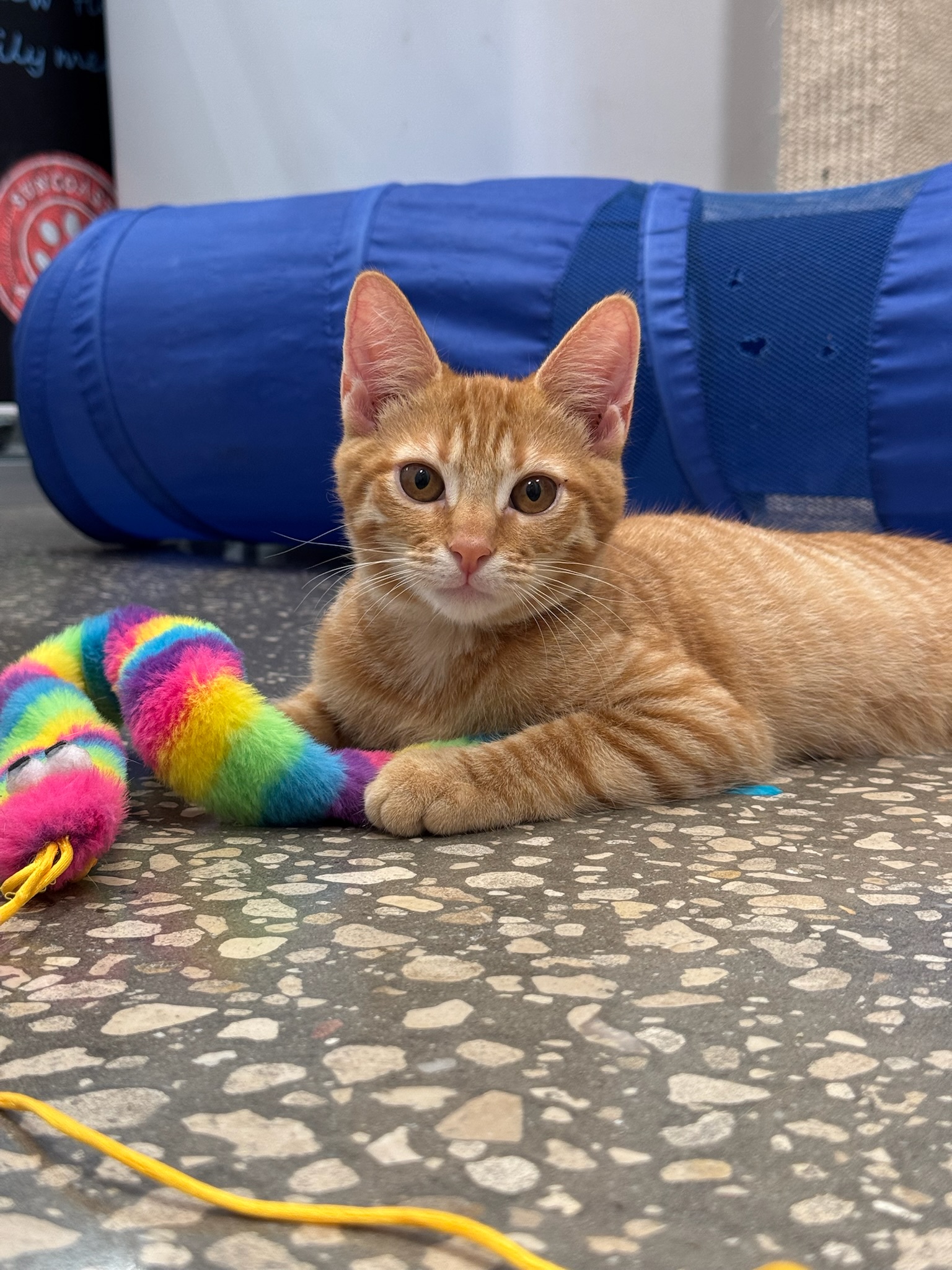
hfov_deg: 30.3
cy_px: 635
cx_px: 476
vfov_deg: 39.7
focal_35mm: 48
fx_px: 1760
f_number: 1.78
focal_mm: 6.76
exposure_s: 1/60
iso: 125
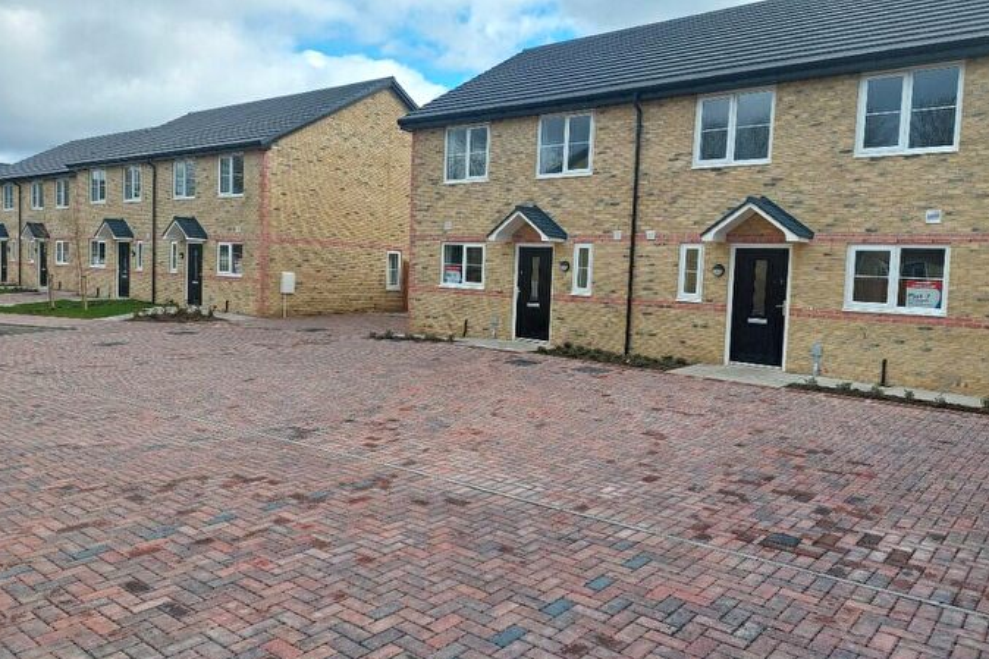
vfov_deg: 47.9
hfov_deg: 67.4
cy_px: 313
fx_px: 742
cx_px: 500
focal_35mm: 27
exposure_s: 1/746
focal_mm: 5.23
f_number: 1.8
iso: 40
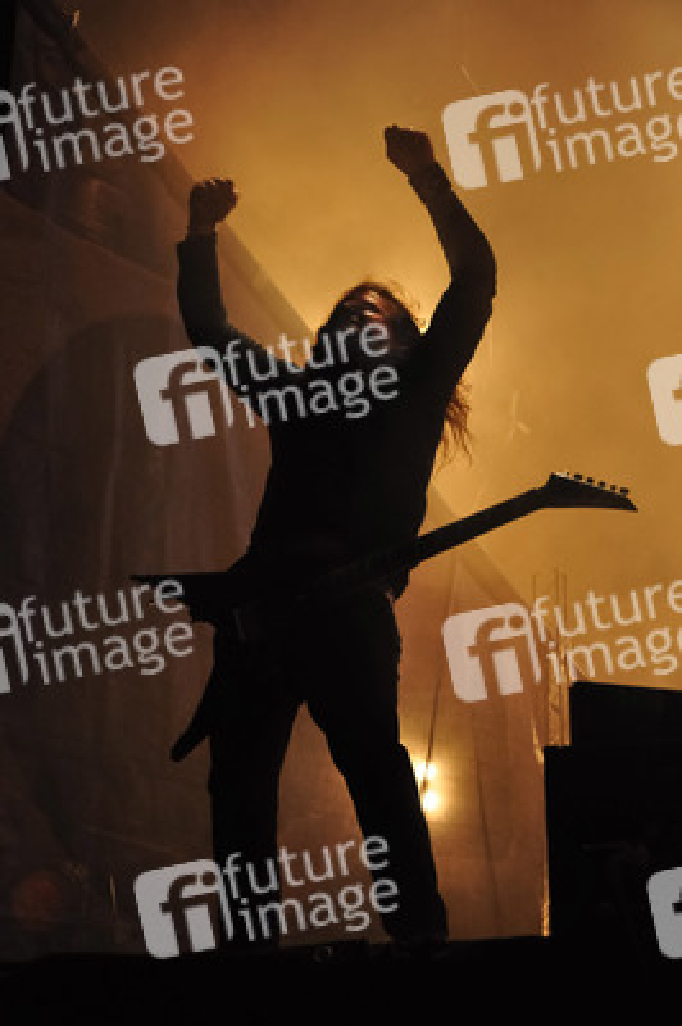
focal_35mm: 68
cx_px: 341
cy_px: 513
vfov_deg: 29.9
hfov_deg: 20.1
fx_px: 1921
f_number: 4.8
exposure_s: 1/160
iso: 1250
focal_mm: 45
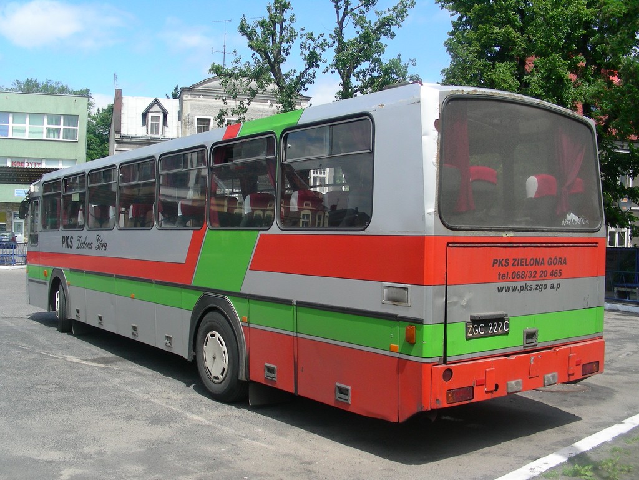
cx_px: 320
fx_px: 701
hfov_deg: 49.0
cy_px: 240
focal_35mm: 38
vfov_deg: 37.7
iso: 50
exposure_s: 1/596
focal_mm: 6.3
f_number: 4
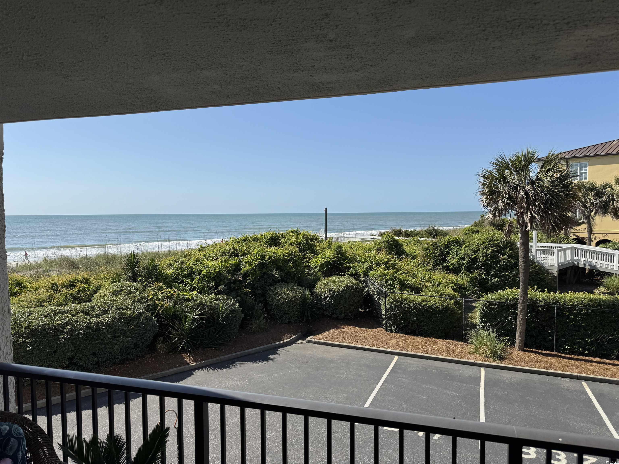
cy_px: 232
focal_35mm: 24
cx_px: 310
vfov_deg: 56.8
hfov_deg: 71.6
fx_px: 429
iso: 80
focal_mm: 6.76
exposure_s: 1/6410
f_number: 1.78
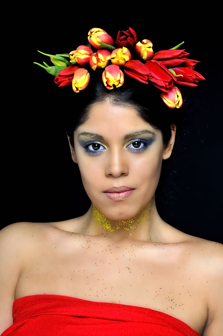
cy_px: 168
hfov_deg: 14.0
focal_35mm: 98
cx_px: 112
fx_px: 908
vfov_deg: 20.9
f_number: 8
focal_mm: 65
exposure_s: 1/160
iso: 200
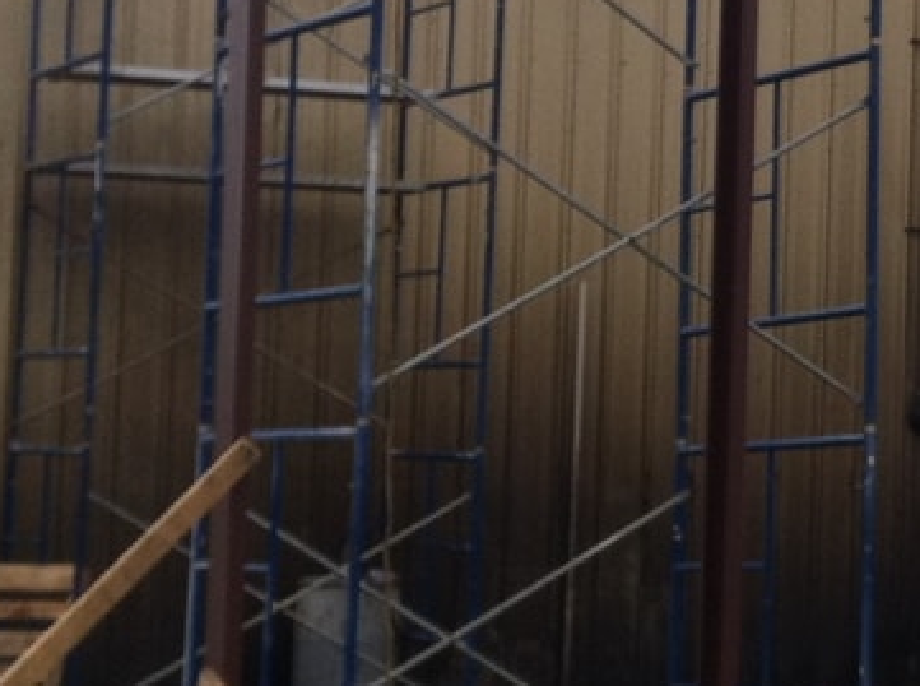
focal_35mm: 130
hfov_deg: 14.8
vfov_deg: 11.4
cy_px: 283
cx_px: 1021
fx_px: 3447
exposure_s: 1/359
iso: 80
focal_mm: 3.85
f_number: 2.8
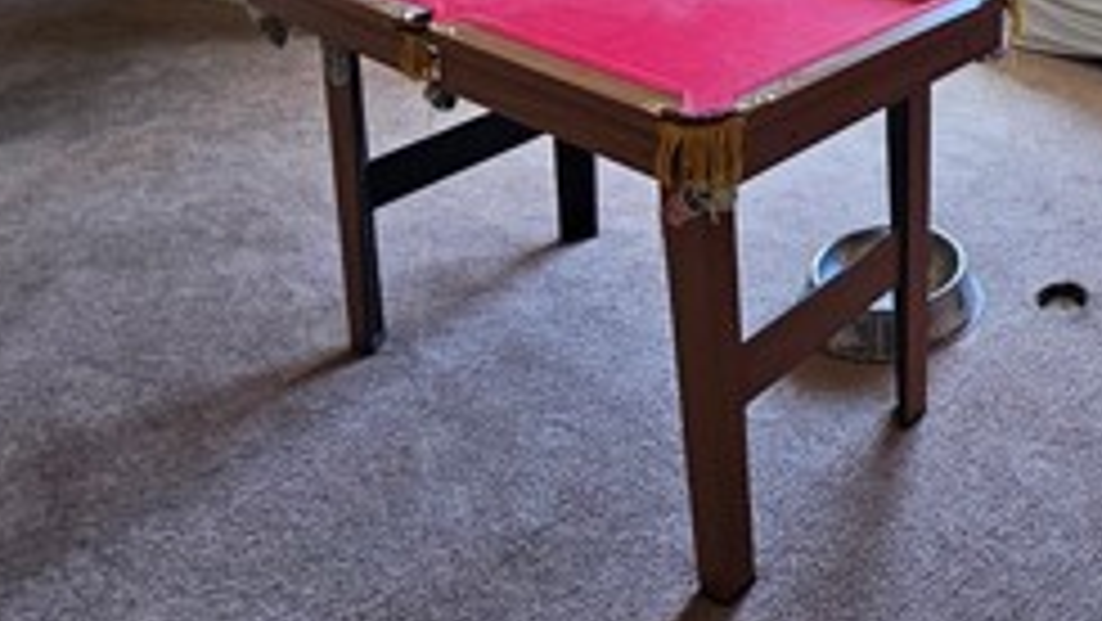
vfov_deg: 26.2
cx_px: 1080
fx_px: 1082
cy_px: -230
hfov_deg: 46.1
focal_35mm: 37
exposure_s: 1/60
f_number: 2.2
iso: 250
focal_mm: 2.2
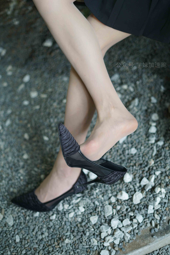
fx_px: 361
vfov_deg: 38.9
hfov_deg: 26.5
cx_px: 86
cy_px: 128
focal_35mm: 51
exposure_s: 1/100
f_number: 2
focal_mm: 50
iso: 200
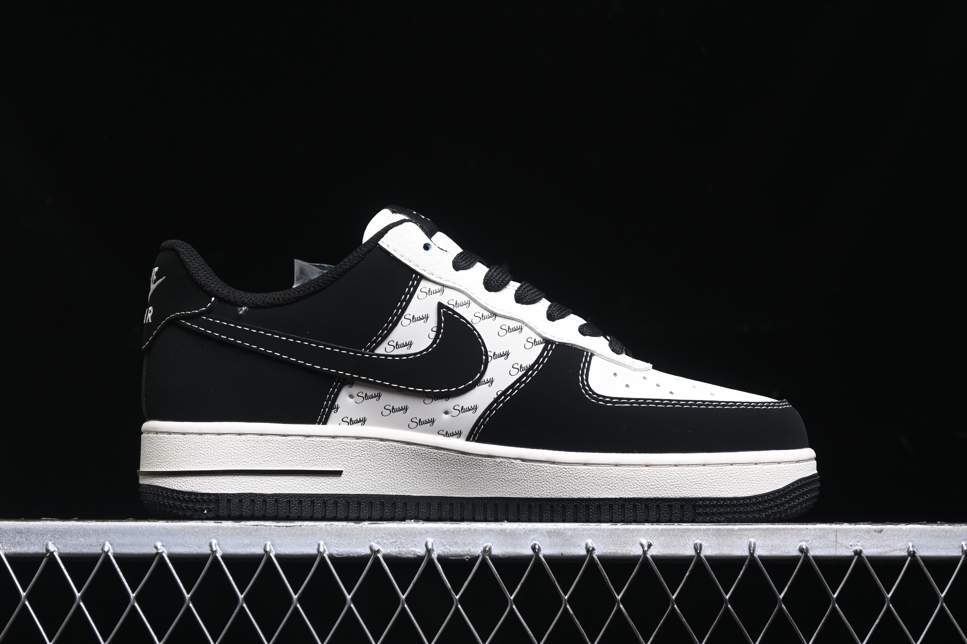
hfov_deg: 27.0
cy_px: 322
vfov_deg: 18.2
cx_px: 484
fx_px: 2014
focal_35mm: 75
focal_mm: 50
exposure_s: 1/60
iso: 160
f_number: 6.3
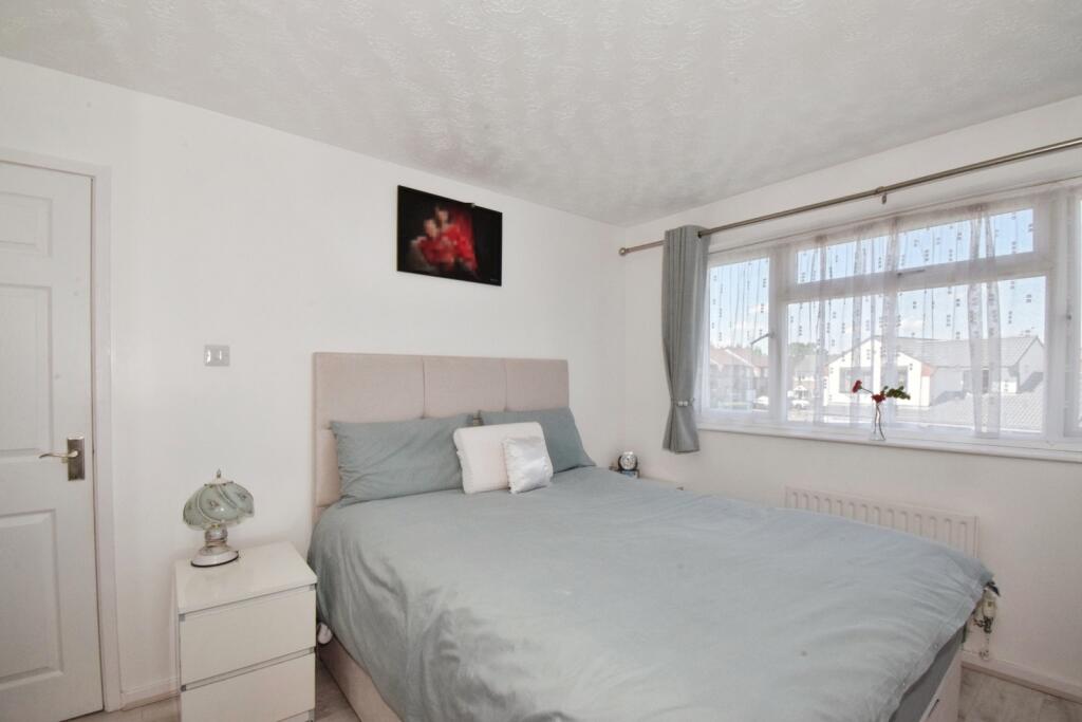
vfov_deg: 77.3
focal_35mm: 15
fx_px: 451
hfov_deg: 100.4
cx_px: 541
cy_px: 361
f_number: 22
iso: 1000
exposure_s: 1/60
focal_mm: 10
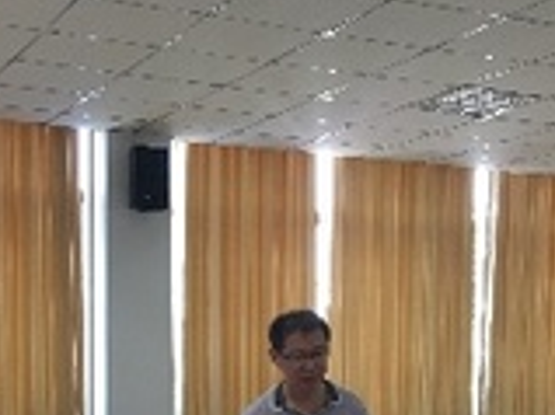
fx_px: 1170
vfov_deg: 19.0
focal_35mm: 73
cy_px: 495
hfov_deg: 26.7
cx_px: 255
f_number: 2.2
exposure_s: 1/17
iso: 64
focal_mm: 4.15
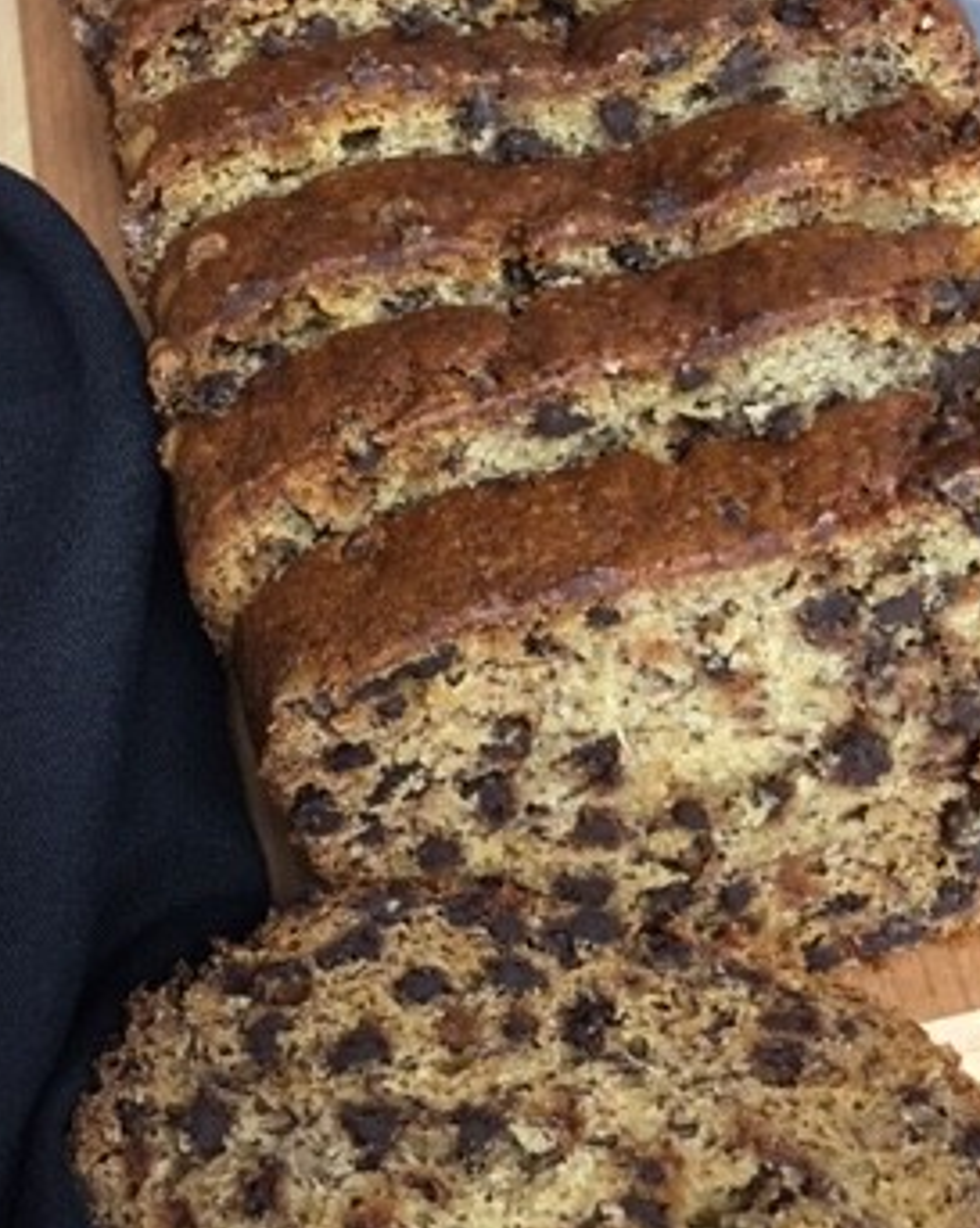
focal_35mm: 53
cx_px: 517
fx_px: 1924
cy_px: 542
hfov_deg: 28.6
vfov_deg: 35.3
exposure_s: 1/15
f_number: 2.2
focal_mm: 4.15
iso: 64
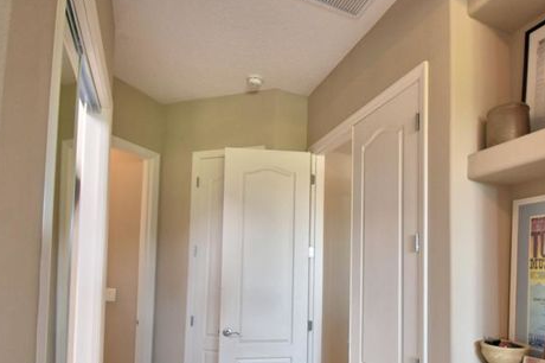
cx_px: 348
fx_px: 348
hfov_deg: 74.5
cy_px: 251
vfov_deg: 53.6
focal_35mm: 23
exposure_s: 1/30
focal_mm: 10
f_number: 4.5
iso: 560
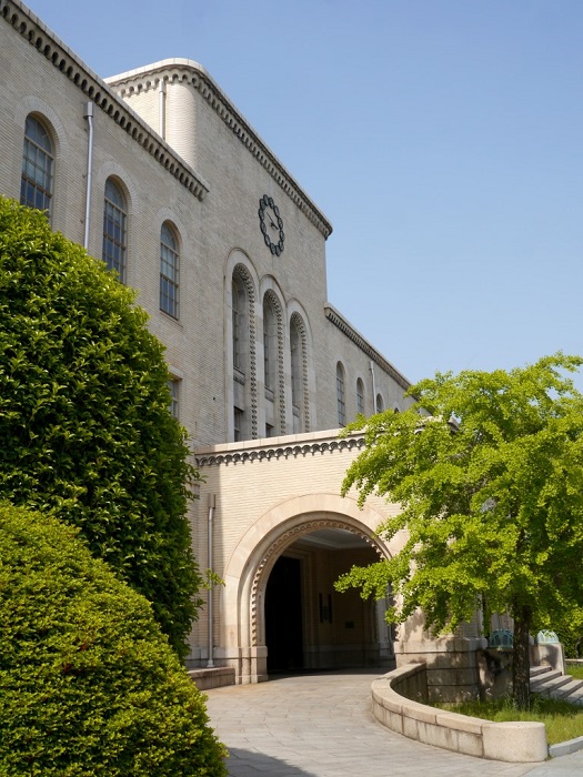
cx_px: 292
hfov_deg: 36.0
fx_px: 898
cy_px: 388
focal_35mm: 40
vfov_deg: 46.8
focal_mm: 20
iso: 160
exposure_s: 1/250
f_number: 10
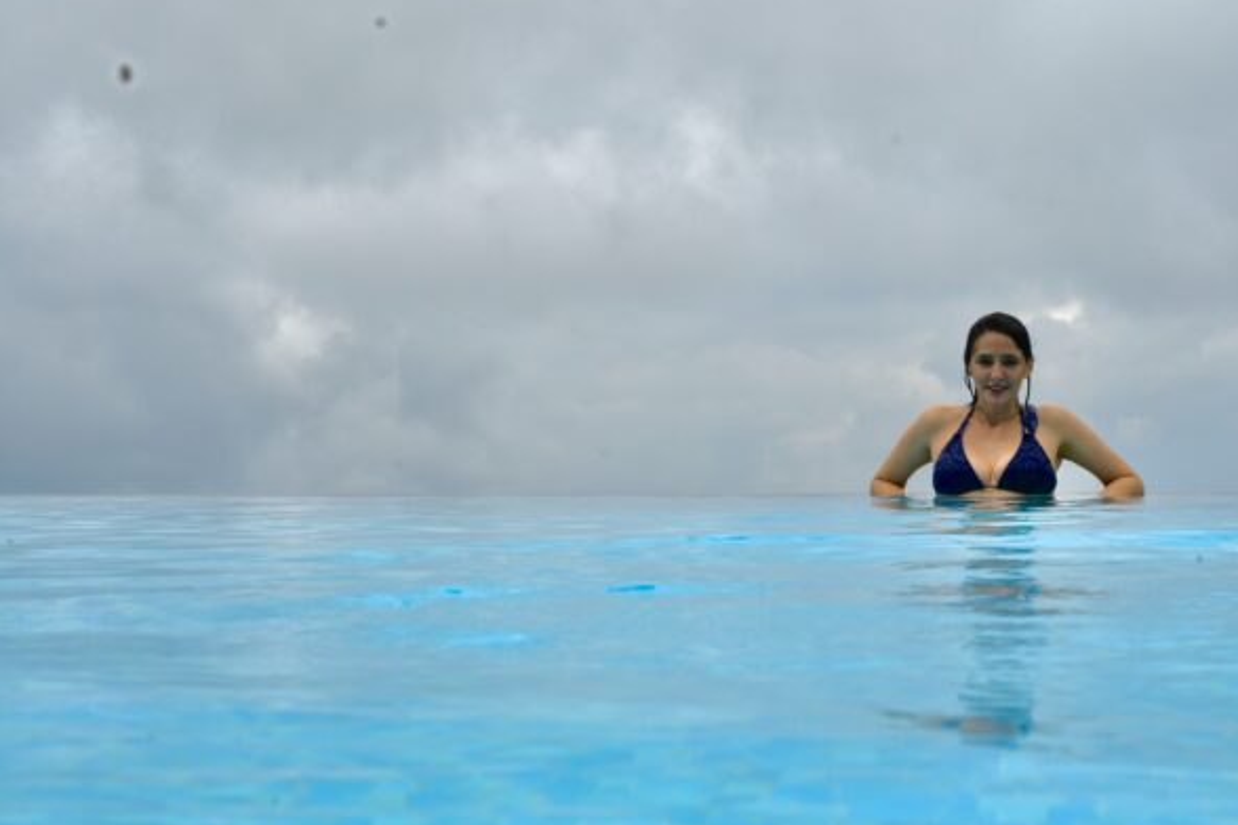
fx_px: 2373
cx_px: 651
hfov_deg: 29.2
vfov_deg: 19.7
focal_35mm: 69
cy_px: 387
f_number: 13
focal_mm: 52
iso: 320
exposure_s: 1/400
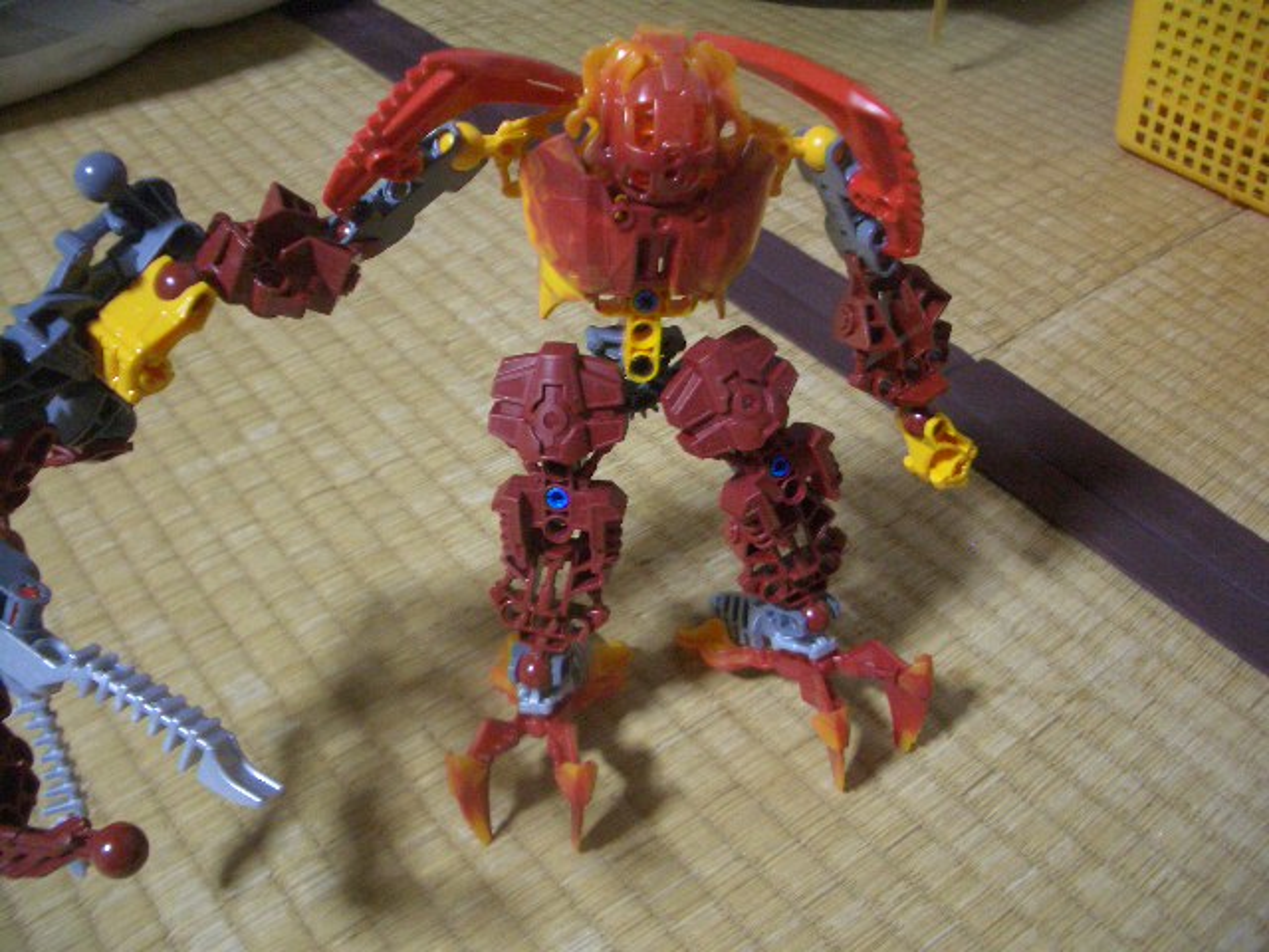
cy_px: 476
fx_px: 1283
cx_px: 634
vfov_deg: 40.7
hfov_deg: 52.6
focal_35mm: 35
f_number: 2.6
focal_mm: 5.8
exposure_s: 1/10
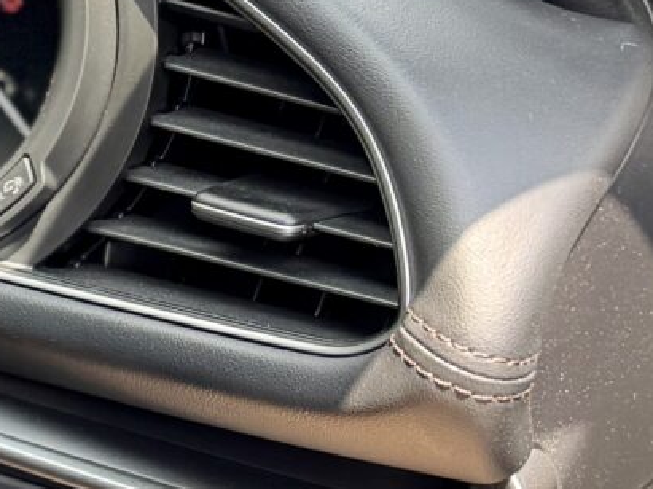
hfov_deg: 10.3
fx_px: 2828
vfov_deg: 9.8
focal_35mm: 150
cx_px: -1191
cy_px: 467
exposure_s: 1/135
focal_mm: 6.76
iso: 80
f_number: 1.78
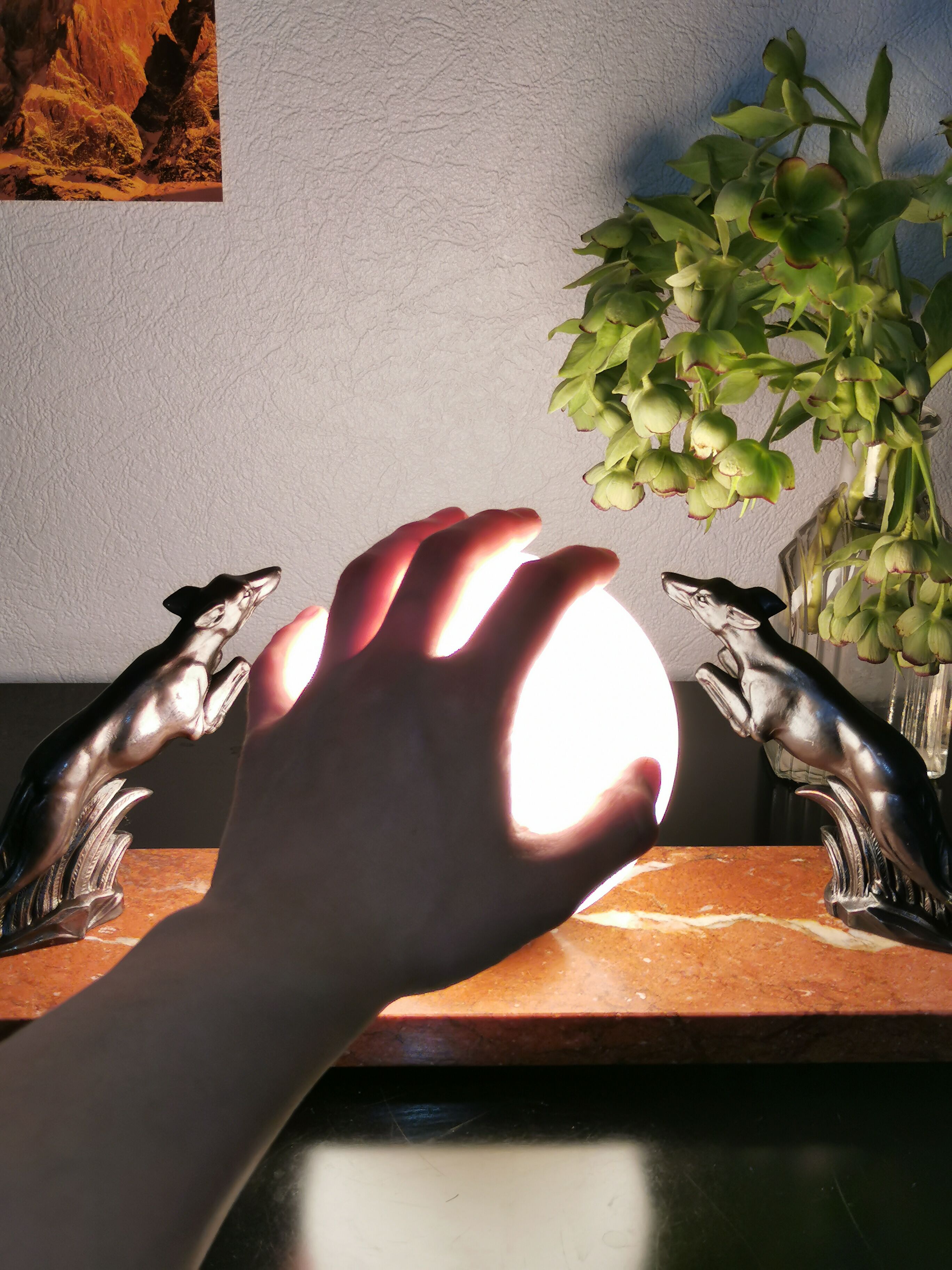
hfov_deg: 29.7
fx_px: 1797
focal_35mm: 49
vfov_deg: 38.9
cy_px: 635
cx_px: 476
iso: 100
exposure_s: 1/100
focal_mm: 5.58
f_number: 1.8
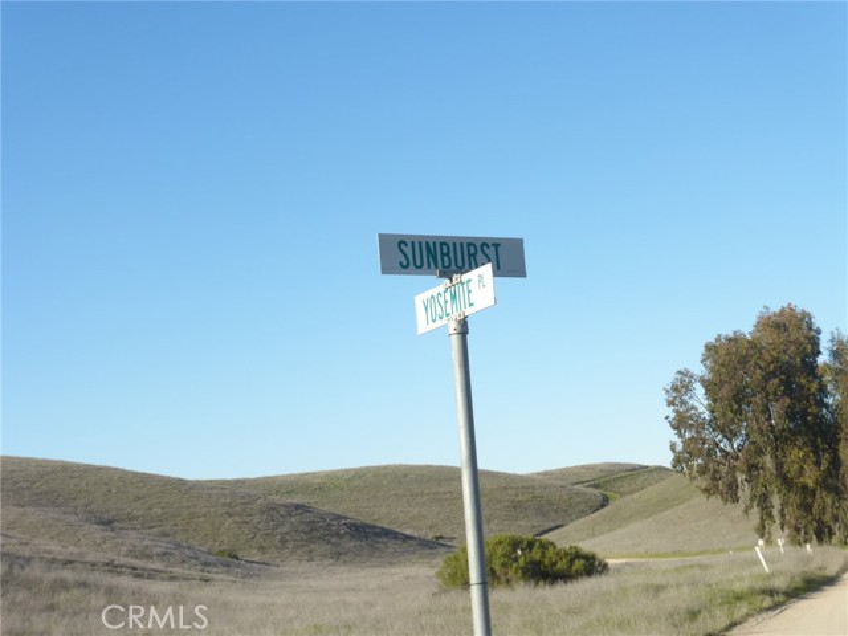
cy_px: 318
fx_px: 1837
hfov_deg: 26.0
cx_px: 424
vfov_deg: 19.6
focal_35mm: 75
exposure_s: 1/500
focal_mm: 13.3
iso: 100
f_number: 5
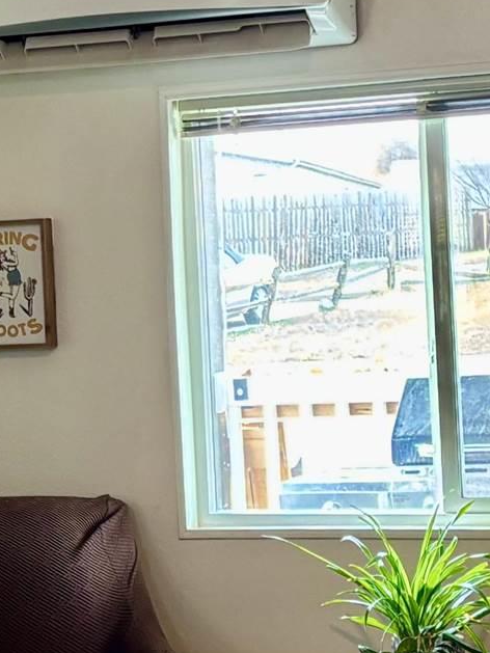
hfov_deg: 11.6
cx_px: 26
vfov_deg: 15.5
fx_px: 2396
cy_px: 334
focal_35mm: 127
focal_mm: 5.96
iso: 125
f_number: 1.6
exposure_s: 1/60
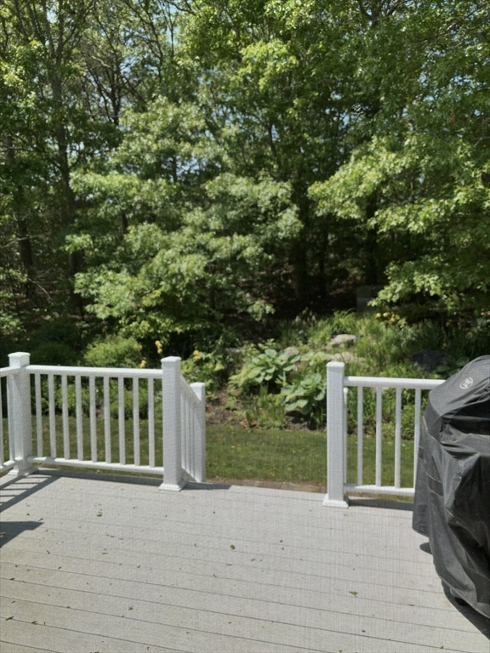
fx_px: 491
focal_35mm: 26
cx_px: 245
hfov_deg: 53.1
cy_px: 326
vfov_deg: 67.3
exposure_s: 1/1248
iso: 50
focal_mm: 5.96
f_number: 1.6
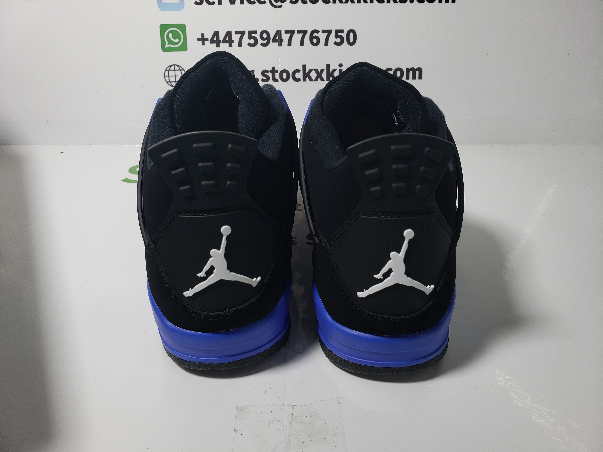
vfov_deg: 53.1
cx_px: 302
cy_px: 226
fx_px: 453
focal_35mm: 26
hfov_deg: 67.3
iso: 50
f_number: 2.4
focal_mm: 4.3
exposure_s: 1/200
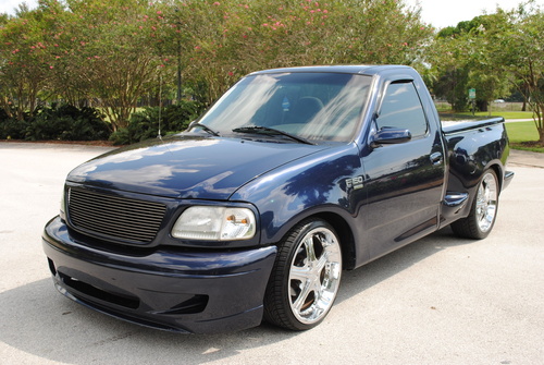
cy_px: 182
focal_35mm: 39
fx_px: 590
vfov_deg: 34.3
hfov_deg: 49.5
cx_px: 272
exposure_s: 1/160
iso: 100
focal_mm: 26
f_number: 6.3
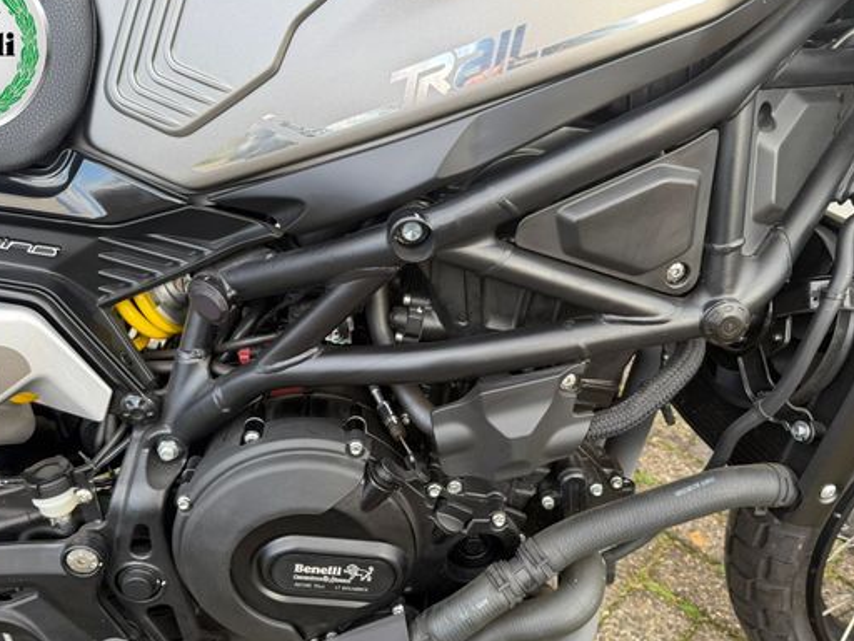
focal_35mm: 30
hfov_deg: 59.9
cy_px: 351
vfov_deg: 46.7
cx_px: 405
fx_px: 740
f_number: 1.78
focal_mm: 6.76
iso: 125
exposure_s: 1/243
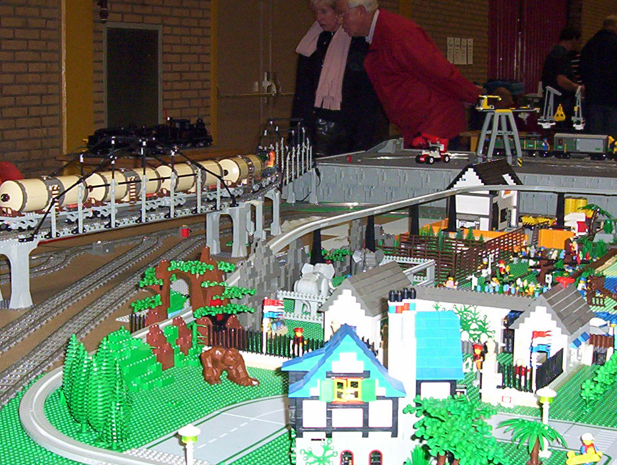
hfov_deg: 25.9
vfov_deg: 19.7
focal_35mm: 75
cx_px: 299
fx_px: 1340
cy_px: 211
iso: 140
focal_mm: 5.77
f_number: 2.73
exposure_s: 1/60
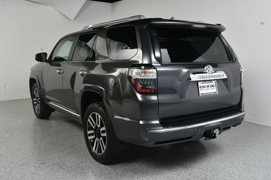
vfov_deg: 38.8
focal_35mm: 34
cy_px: 90
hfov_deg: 55.8
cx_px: 136
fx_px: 256
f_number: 10
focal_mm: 23
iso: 100
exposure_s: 1/160
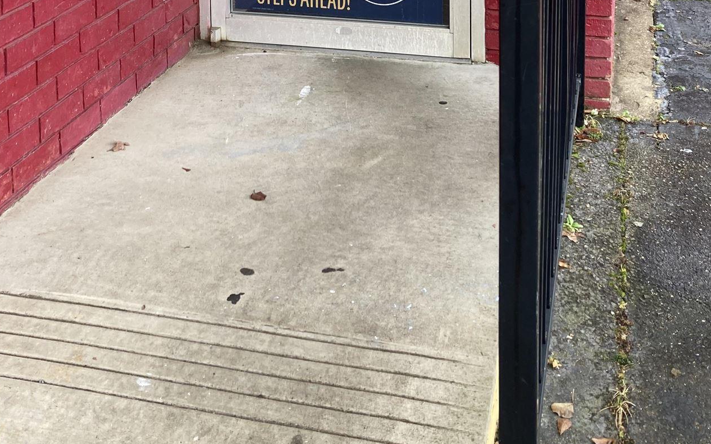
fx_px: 1046
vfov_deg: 21.6
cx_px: 316
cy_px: -139
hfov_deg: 37.5
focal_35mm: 54
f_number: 1.8
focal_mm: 3.99
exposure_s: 1/144
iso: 20
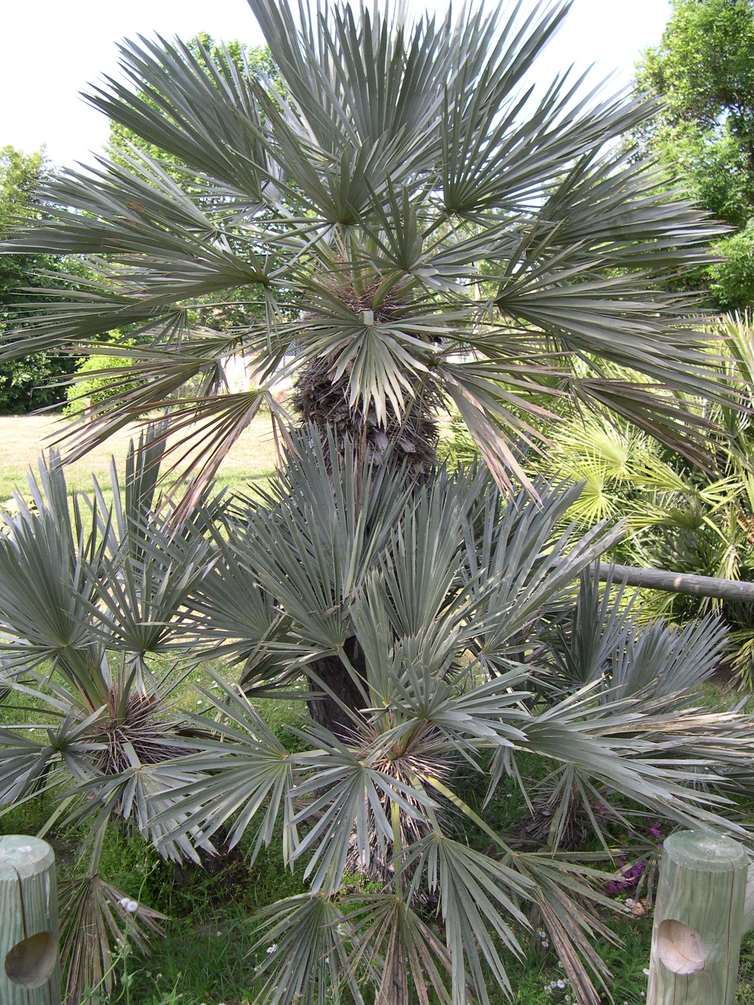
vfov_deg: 49.0
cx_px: 377
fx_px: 1104
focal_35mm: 38
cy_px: 502
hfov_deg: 37.7
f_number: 2.8
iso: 100
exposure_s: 1/314
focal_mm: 8
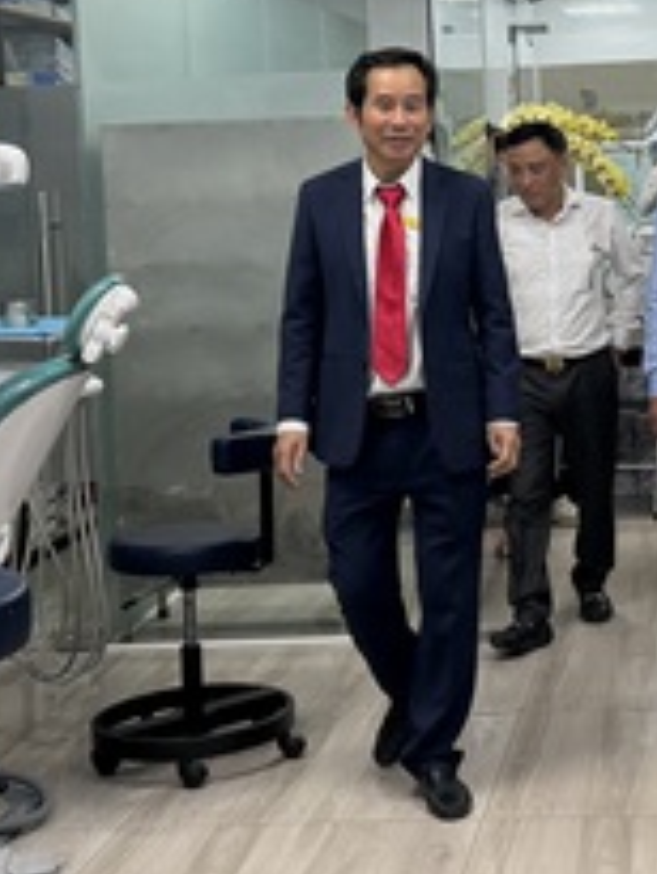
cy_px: 209
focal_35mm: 75
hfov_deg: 19.4
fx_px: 1896
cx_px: 559
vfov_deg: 25.6
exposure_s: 1/213
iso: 200
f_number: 1.78
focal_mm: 6.76
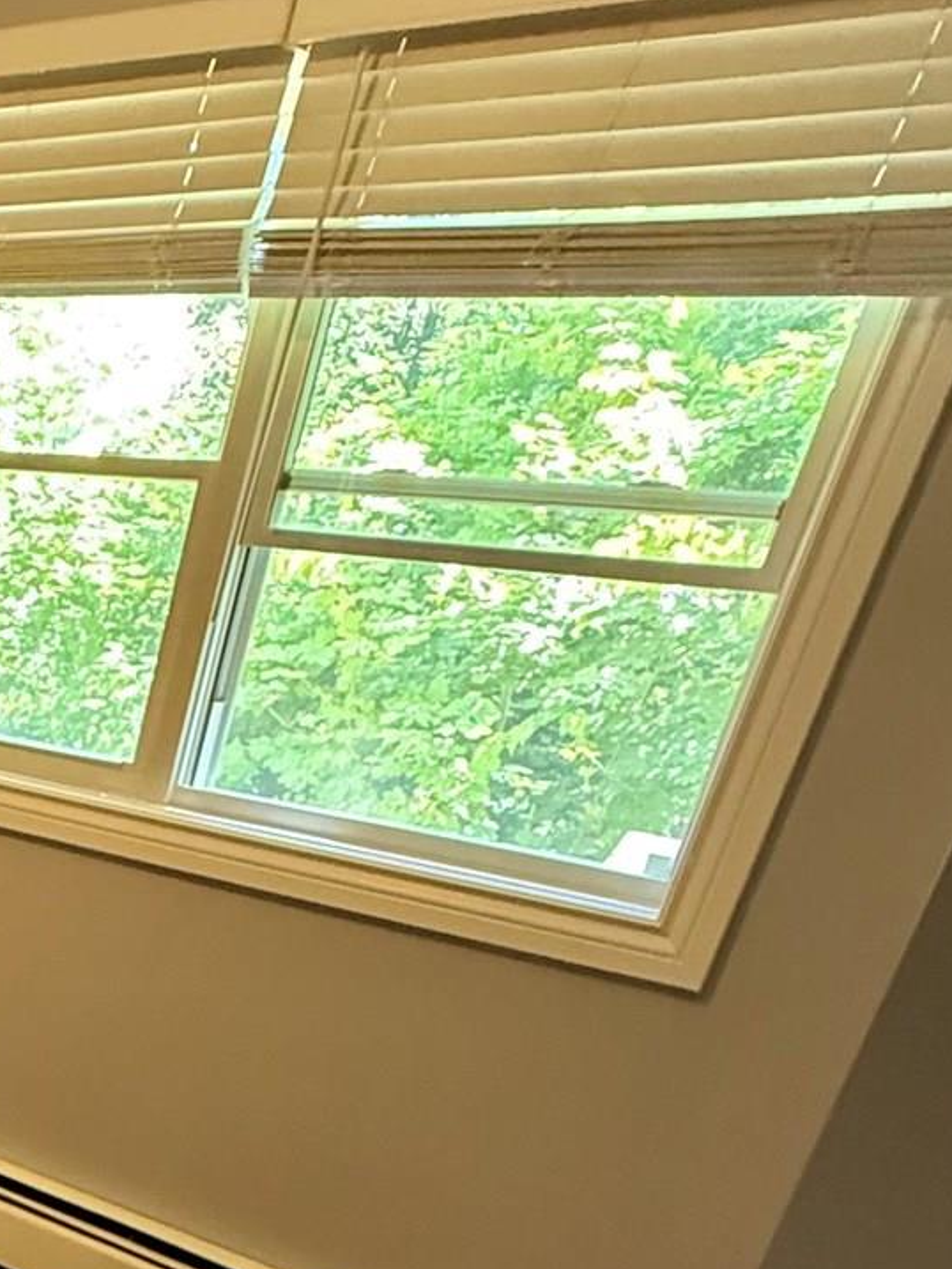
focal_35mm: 45
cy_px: 1319
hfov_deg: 24.5
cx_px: -501
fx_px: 1650
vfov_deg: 36.9
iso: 640
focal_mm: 2.22
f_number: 2.2
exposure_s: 1/60
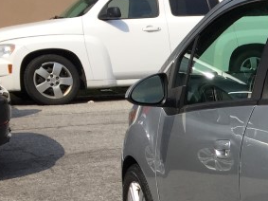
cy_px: 215
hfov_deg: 16.6
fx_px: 813
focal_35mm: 105
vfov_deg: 13.8
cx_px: 428
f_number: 2.2
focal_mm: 4.15
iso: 32
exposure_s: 1/2475
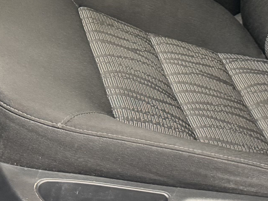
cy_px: -99
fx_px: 836
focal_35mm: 108
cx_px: 162
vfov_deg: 13.0
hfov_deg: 18.2
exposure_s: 1/50
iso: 500
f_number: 1.78
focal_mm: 6.76
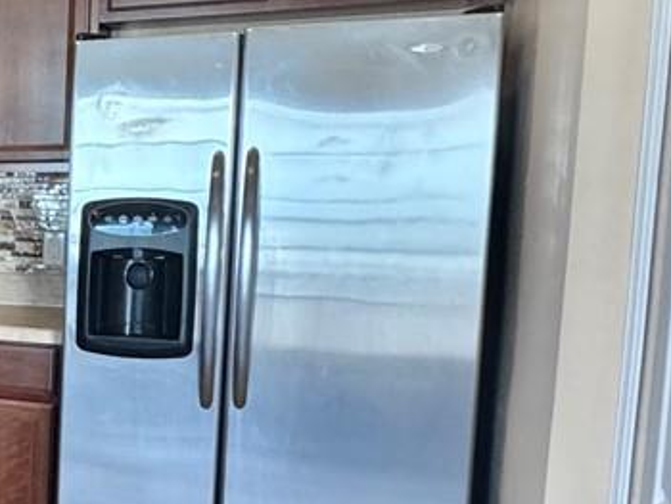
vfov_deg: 22.9
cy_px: 289
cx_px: -554
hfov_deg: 20.6
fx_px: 1241
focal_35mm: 64
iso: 320
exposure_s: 1/60
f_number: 2.2
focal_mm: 2.22
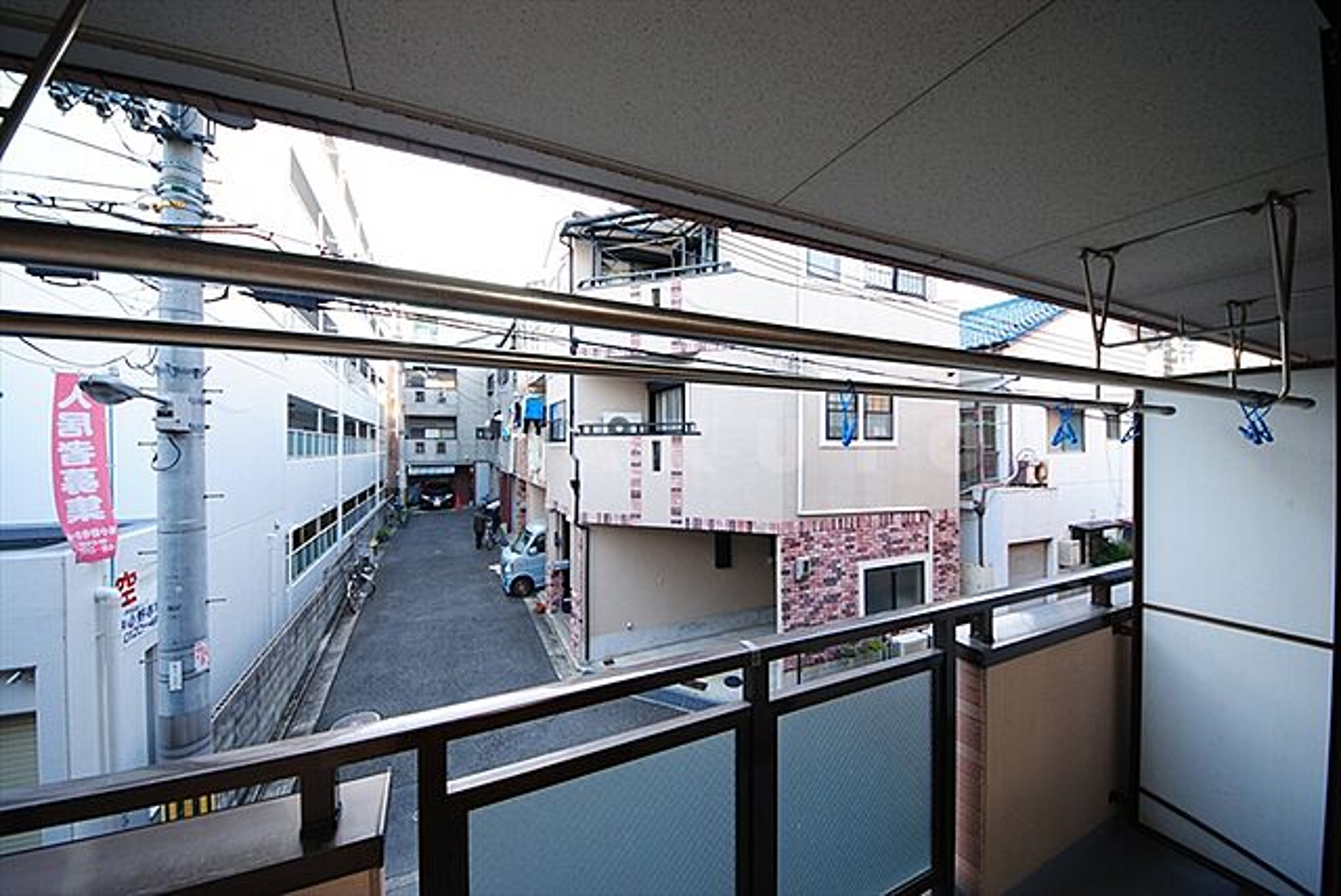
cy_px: 448
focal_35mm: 12
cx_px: 670
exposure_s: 1/6
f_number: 4.5
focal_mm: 8
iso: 100
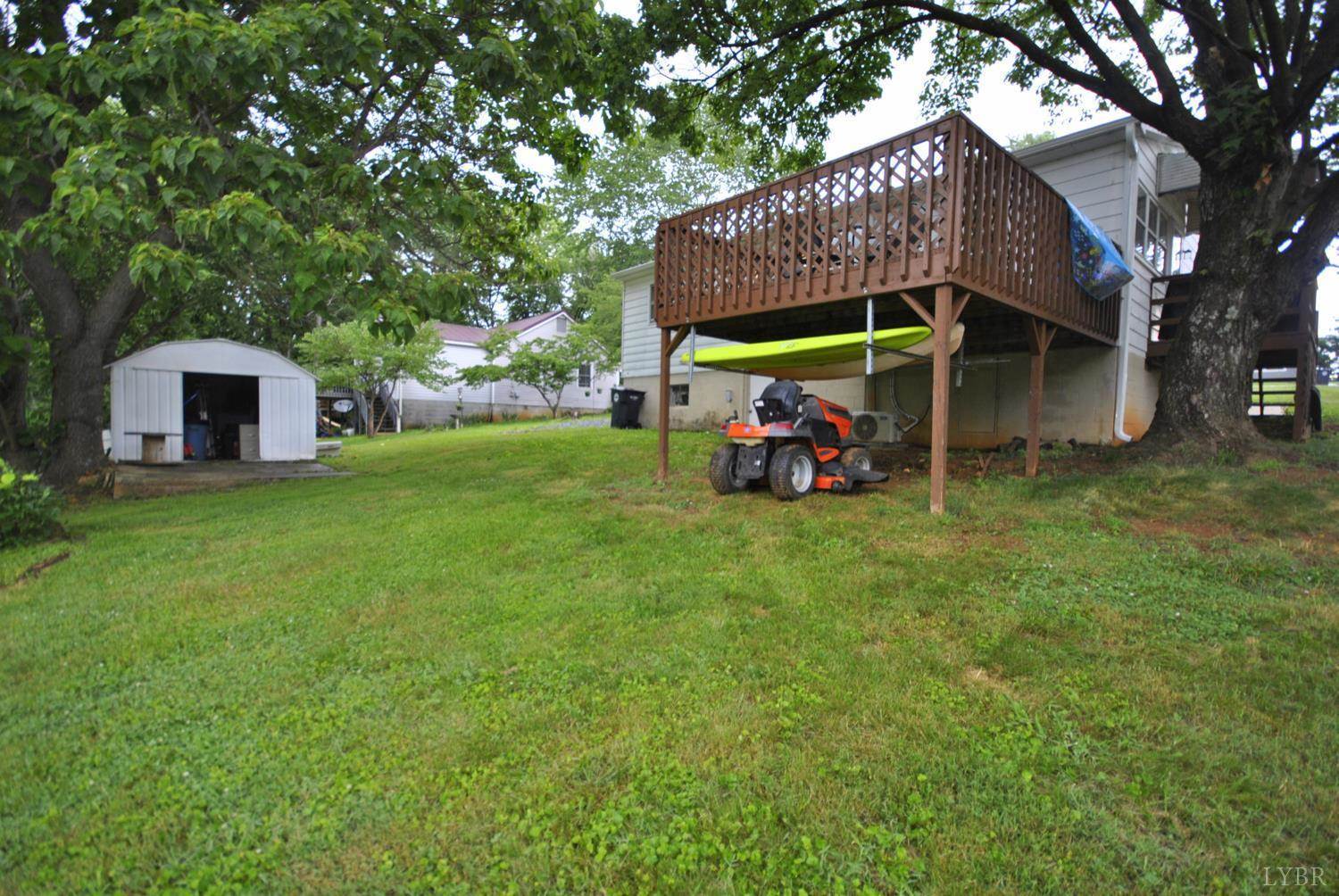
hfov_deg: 100.3
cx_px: 670
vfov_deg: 77.5
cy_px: 448
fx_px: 559
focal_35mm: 15
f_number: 4
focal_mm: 10
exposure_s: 1/60
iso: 200
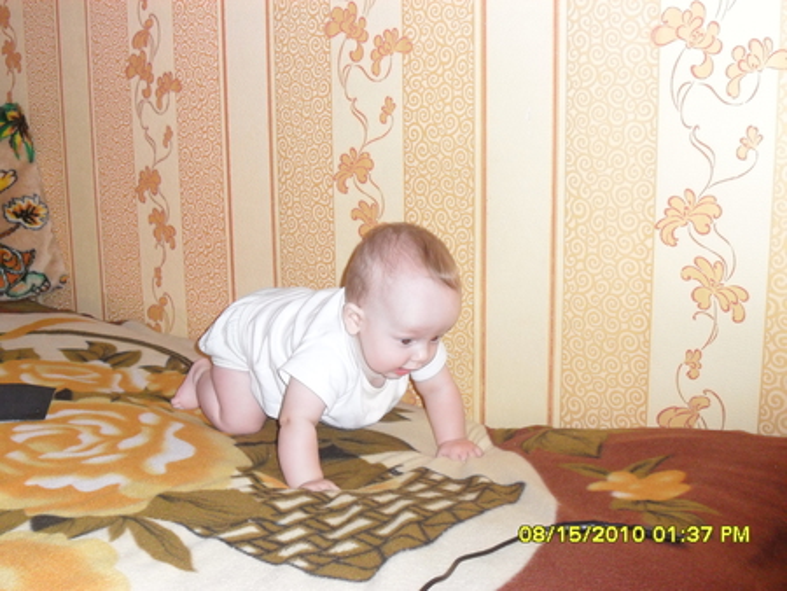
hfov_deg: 42.9
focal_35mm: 44
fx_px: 1001
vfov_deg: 32.9
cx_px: 394
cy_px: 296
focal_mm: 7.8
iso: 240
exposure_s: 1/45
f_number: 4.5
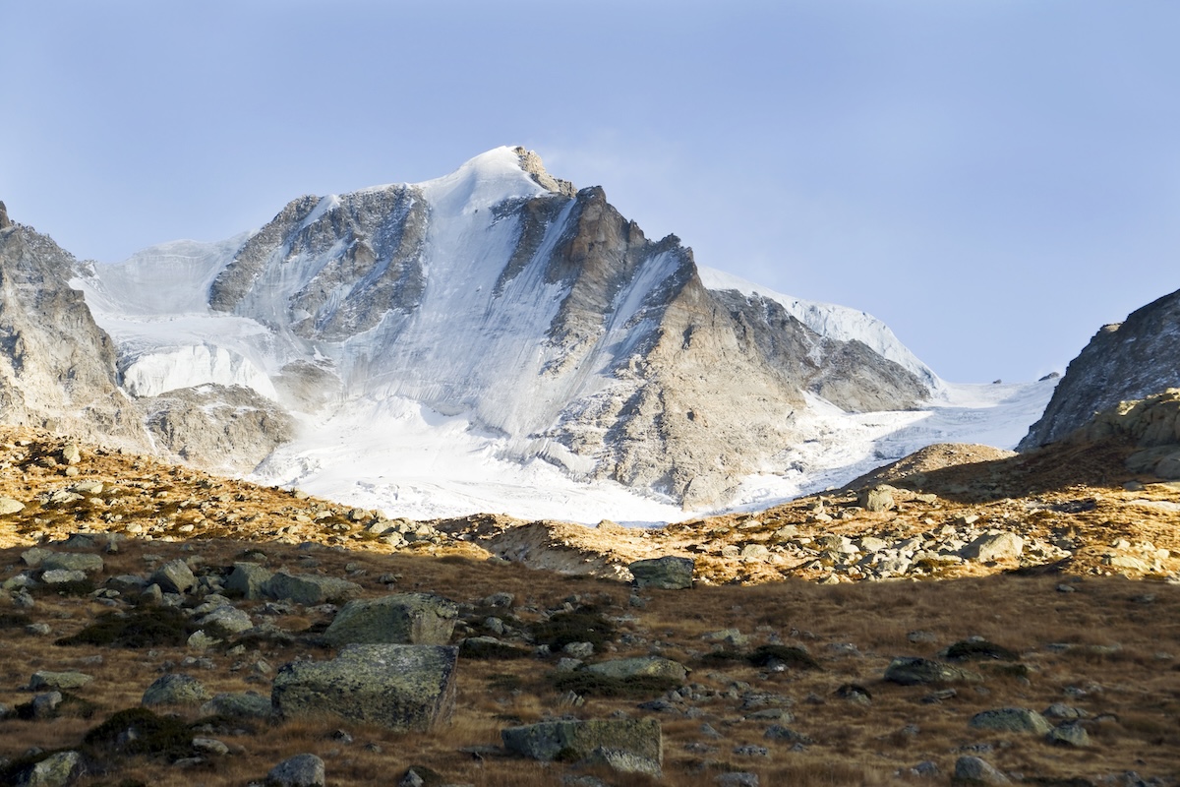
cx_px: 590
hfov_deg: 19.5
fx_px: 3441
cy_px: 394
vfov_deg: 13.0
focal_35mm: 105
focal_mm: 70
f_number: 8
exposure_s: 1/250
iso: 250
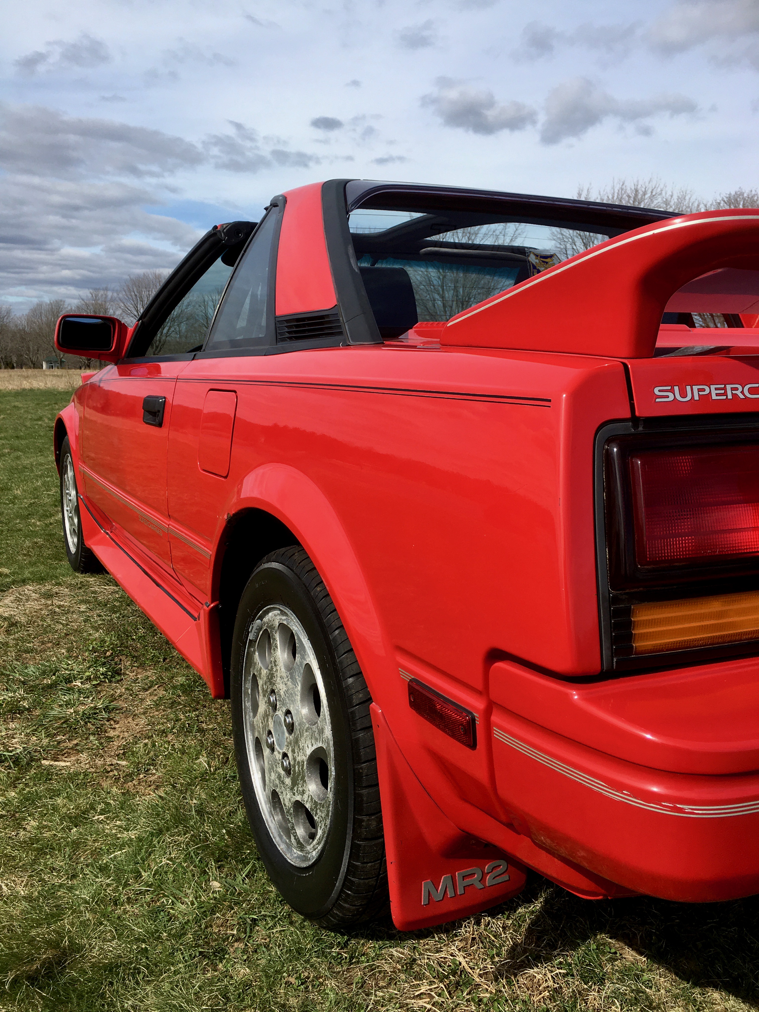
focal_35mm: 29
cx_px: 380
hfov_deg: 48.2
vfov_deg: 61.7
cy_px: 506
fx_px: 848
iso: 25
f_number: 2.2
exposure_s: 1/1832
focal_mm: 4.15
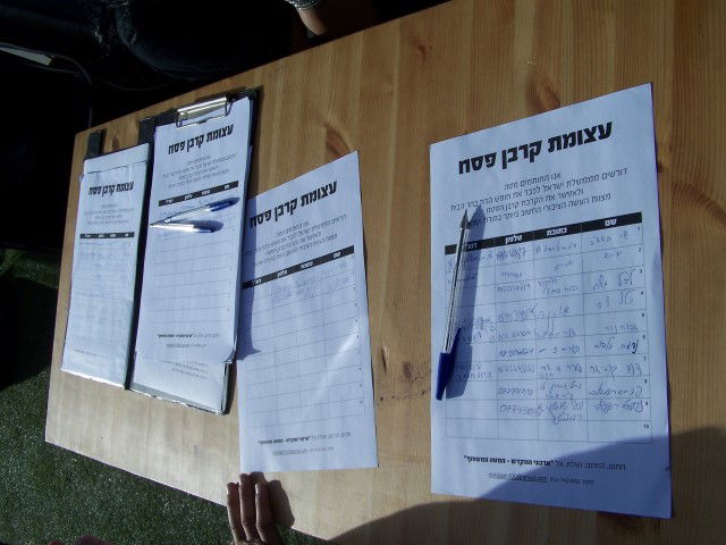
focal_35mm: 38
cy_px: 272
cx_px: 363
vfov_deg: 37.7
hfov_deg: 49.0
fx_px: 797
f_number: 5.6
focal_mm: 6.3
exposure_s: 1/1000
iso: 80
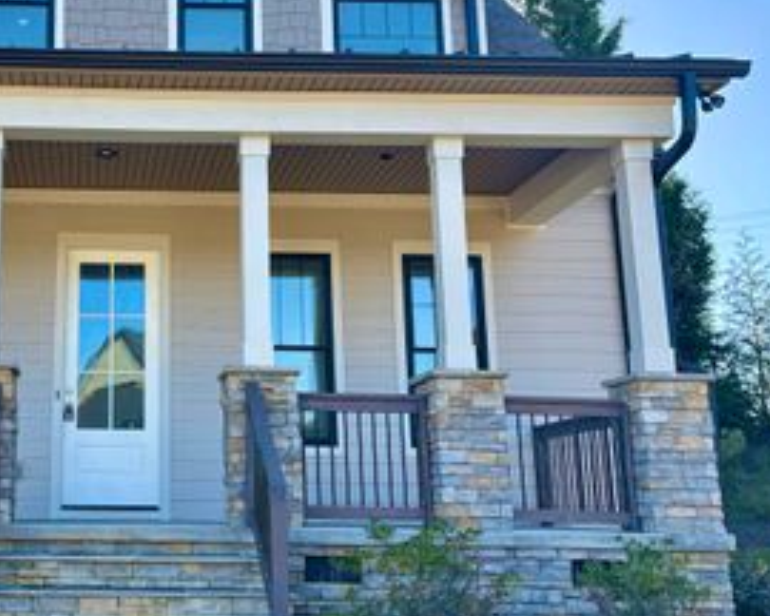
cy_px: 287
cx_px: 108
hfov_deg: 37.5
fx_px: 1071
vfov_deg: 32.1
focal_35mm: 47
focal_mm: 5.96
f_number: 1.6
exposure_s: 1/531
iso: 50
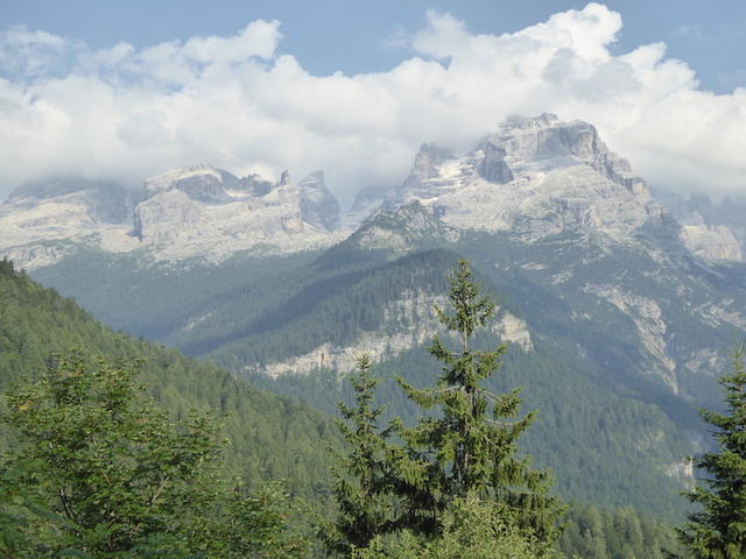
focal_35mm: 53
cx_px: 373
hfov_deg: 36.2
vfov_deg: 27.5
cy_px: 280
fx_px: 1142
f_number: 4.1
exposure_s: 1/800
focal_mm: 9
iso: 200
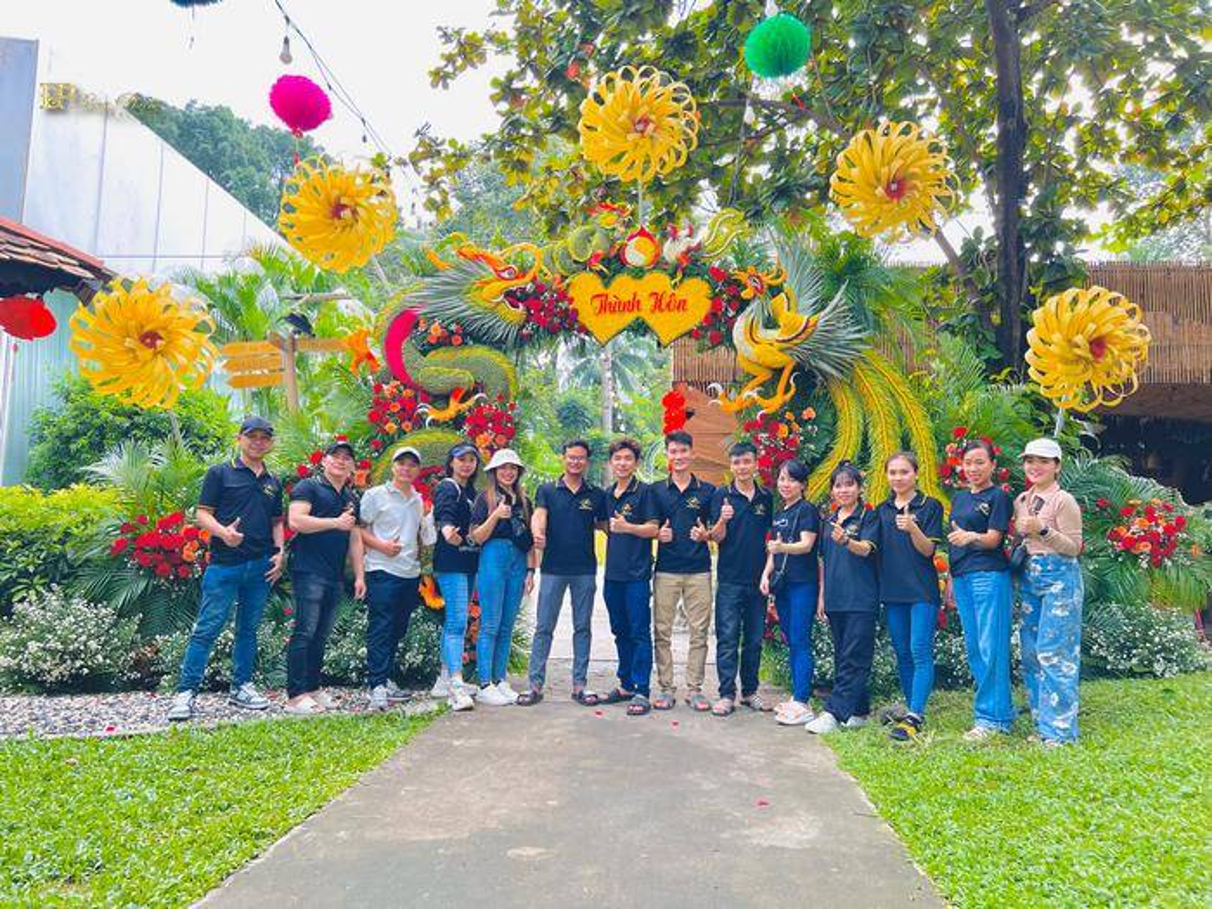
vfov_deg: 53.1
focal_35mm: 26
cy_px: 454
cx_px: 606
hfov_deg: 67.3
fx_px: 910
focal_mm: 5.7
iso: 50
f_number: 1.5
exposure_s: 1/383
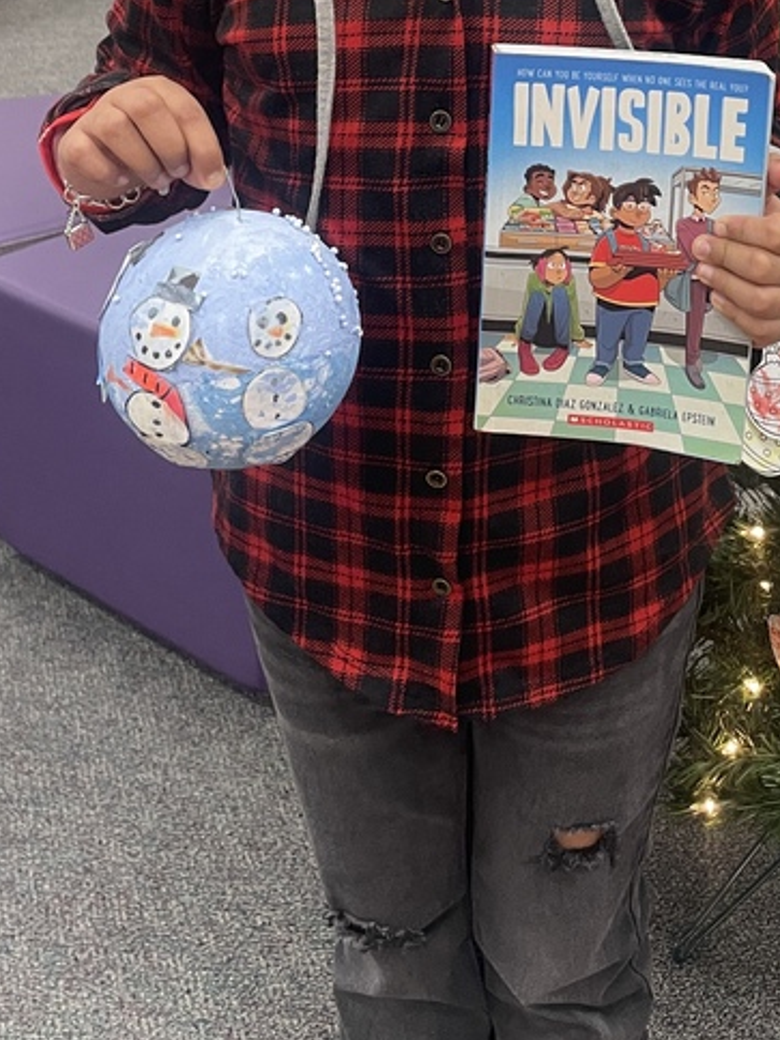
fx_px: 1652
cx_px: 604
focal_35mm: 55
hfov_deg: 26.2
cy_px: 64
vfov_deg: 32.8
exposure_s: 1/60
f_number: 1.6
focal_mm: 4.2
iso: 125
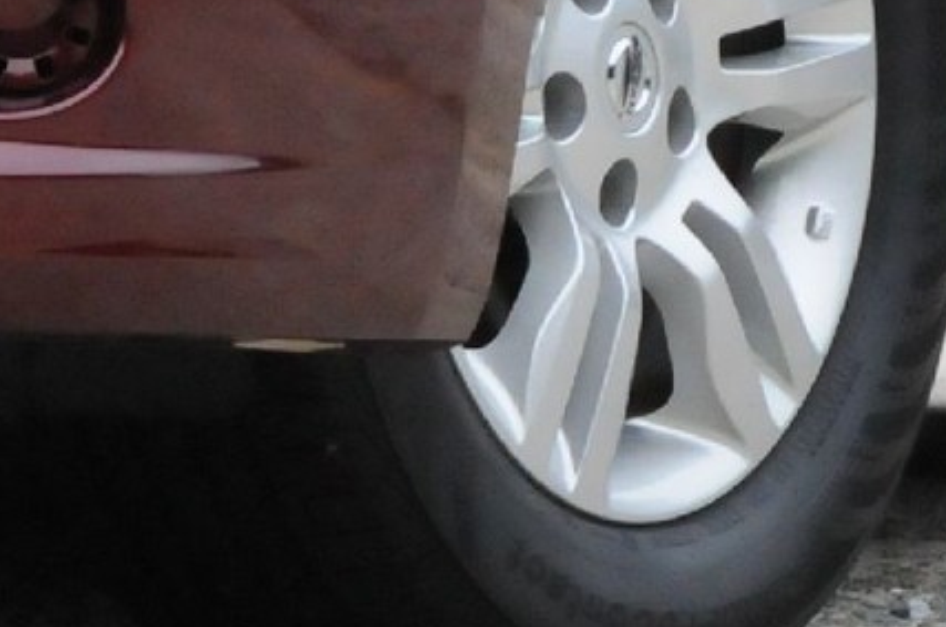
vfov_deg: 1.6
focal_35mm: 879
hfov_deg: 2.3
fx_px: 23055
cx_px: -545
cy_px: -712
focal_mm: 100
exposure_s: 1/500
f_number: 5.6
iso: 2000
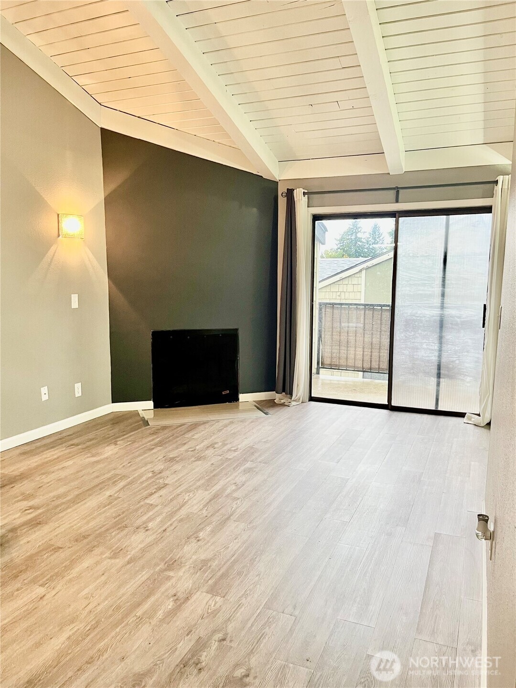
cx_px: 258
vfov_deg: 67.3
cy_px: 344
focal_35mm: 26
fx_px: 517
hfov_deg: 53.1
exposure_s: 1/60
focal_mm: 5.1
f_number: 1.6
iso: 125
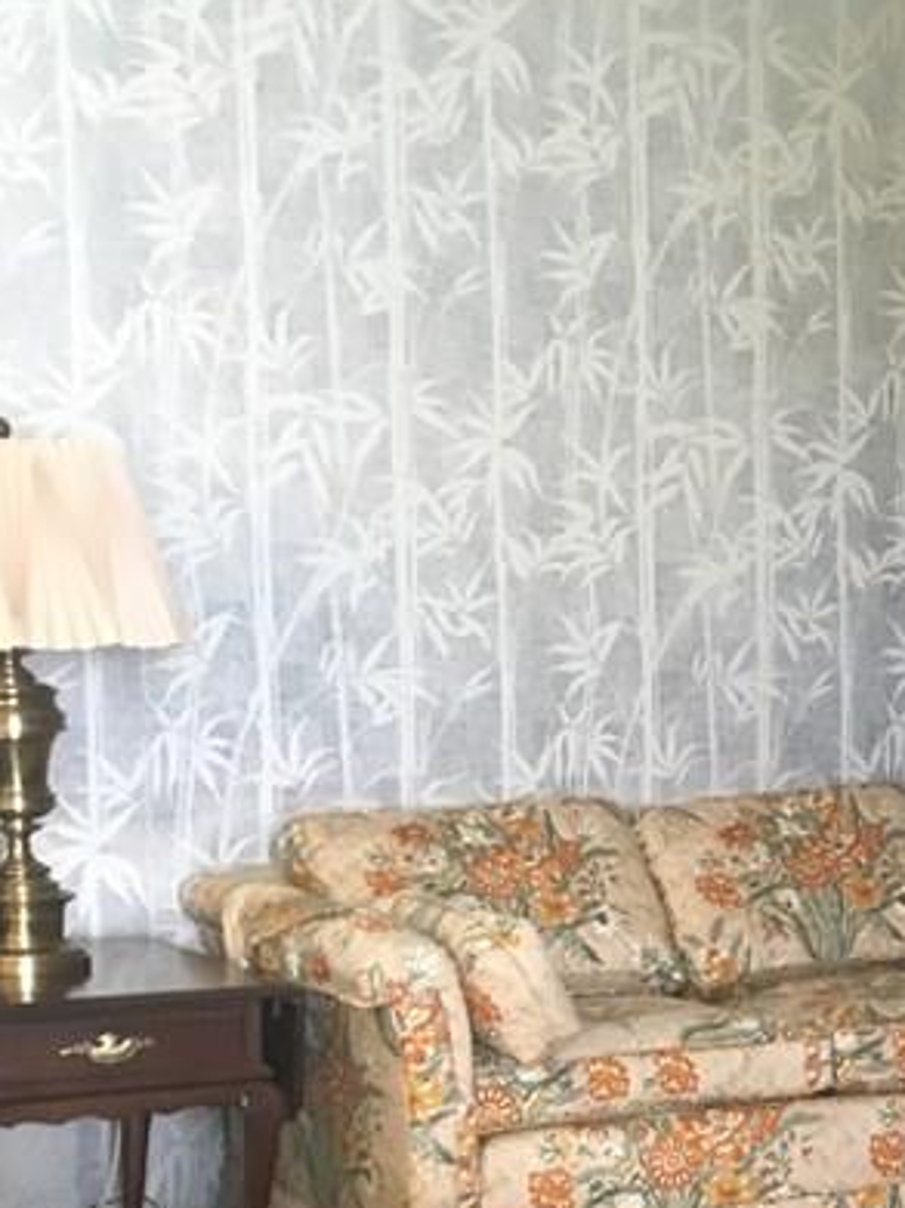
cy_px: 958
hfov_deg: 16.9
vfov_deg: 25.3
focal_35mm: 76
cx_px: 1480
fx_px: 2651
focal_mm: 4.15
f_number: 2.2
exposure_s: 1/30
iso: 125
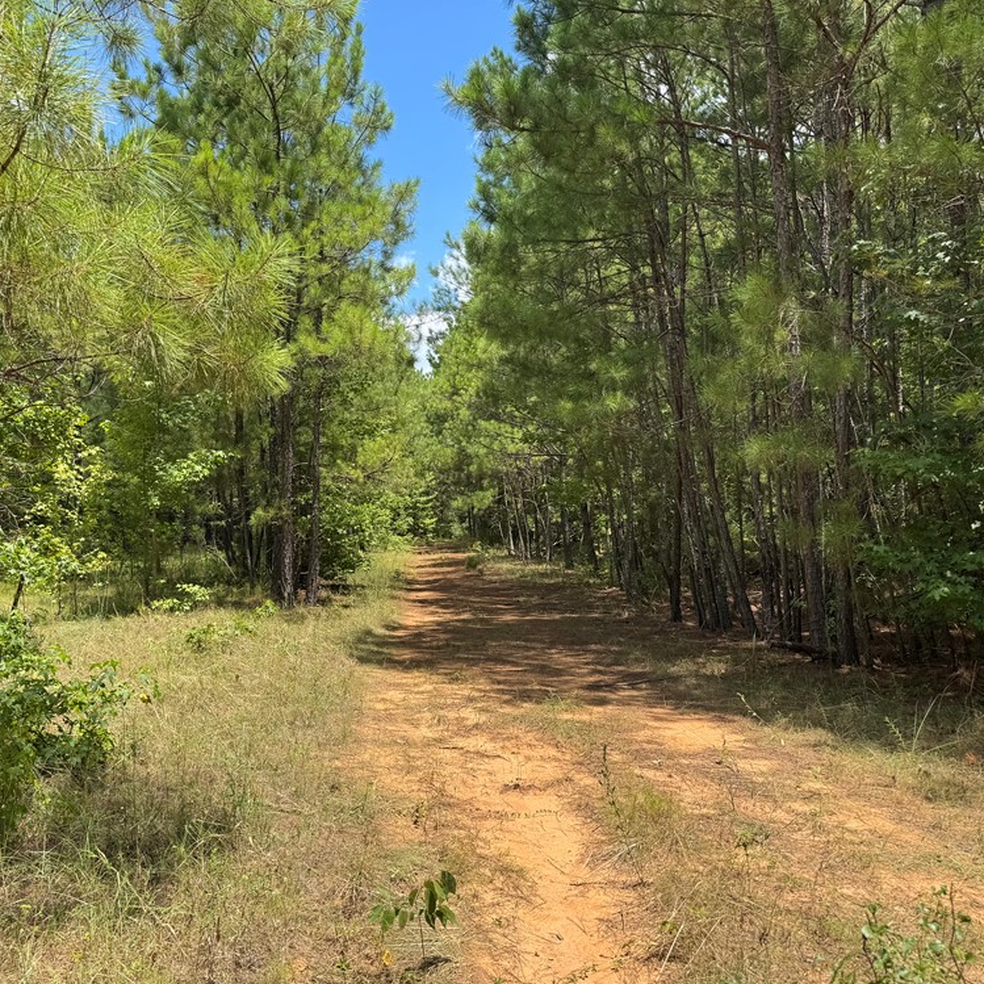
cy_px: 490
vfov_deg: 55.6
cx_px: 368
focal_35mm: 29
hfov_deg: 55.0
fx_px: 933
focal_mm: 6.76
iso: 80
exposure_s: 1/1524
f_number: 1.78
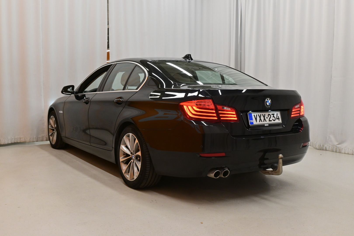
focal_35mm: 36
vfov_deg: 36.9
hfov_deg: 53.1
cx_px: 177
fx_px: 354
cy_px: 118
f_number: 9
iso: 1250
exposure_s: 1/60
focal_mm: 24
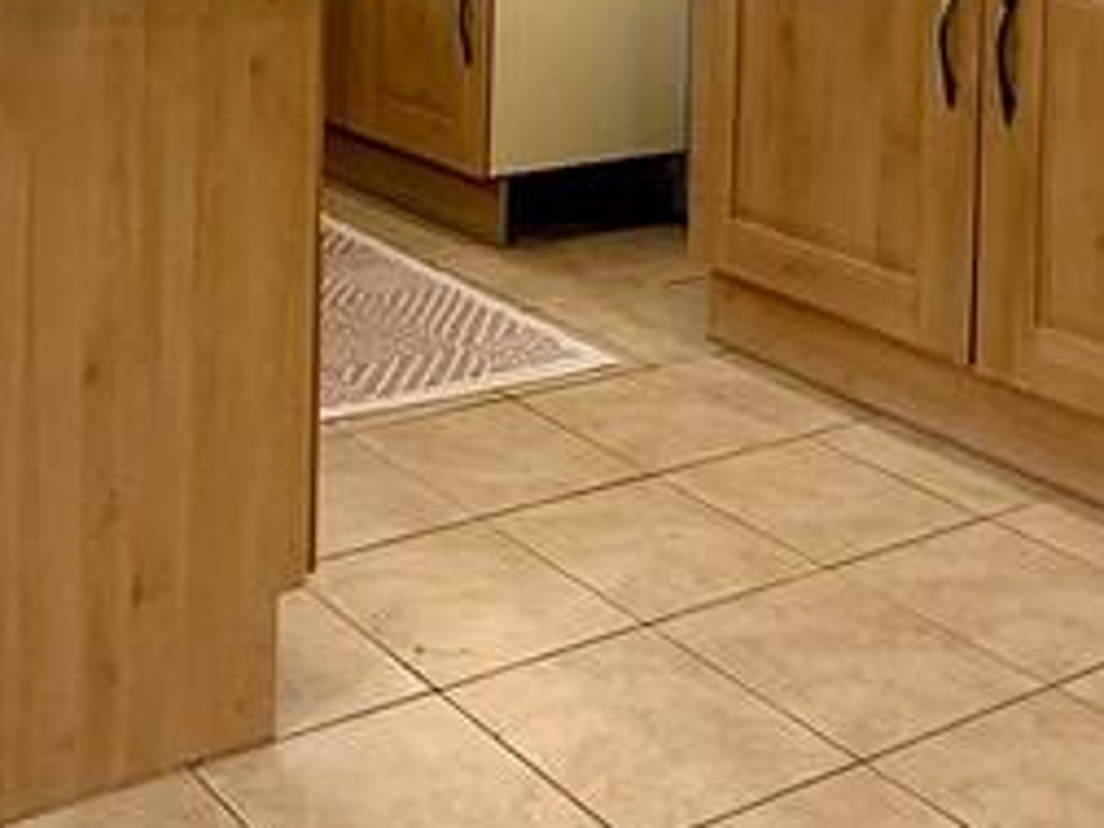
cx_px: 215
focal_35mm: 57
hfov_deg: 32.8
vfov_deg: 22.7
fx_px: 1818
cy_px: -267
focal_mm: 2.22
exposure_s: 1/100
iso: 160
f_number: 2.2
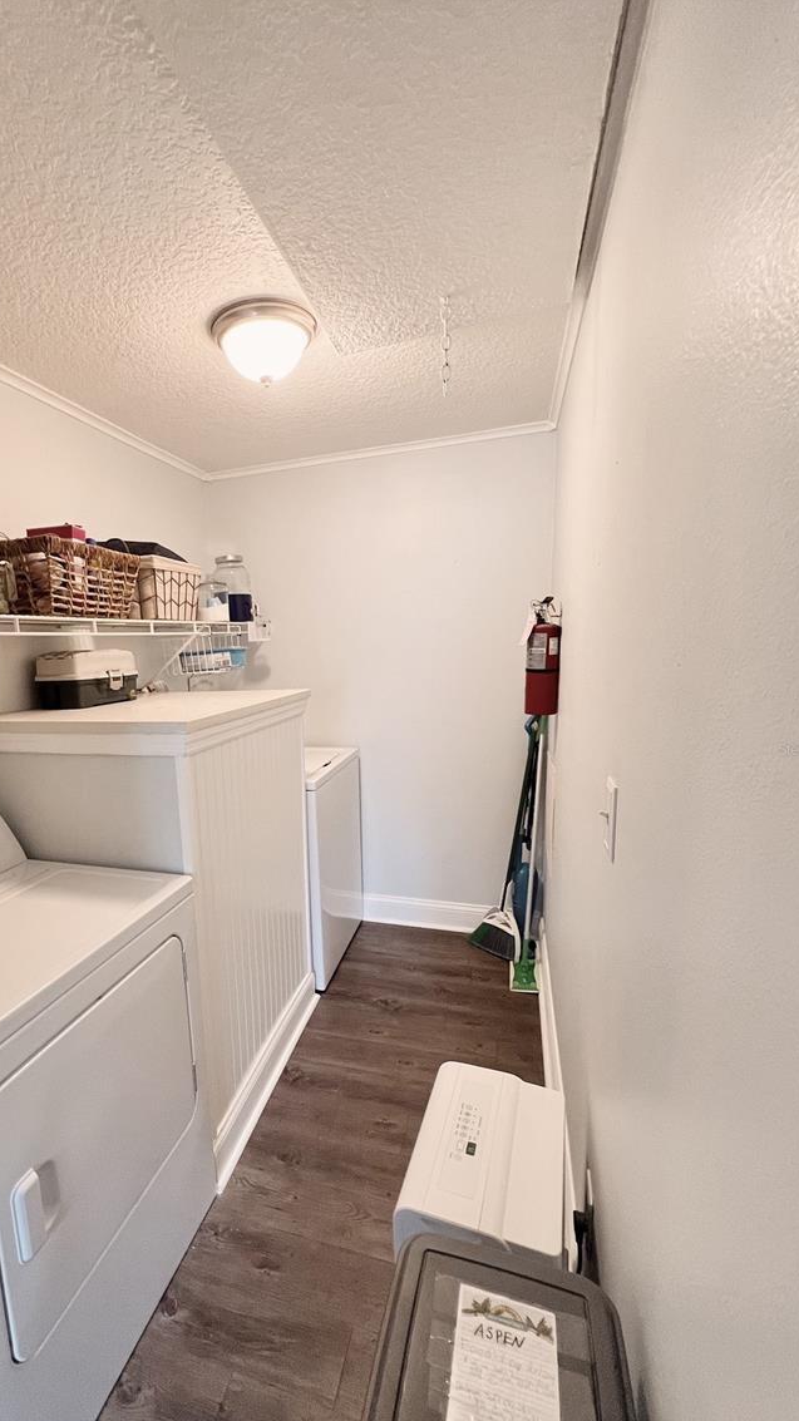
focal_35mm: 15
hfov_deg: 69.0
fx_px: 565
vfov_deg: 102.9
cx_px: 283
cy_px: 749
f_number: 1.8
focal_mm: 1.57
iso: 250
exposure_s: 1/60
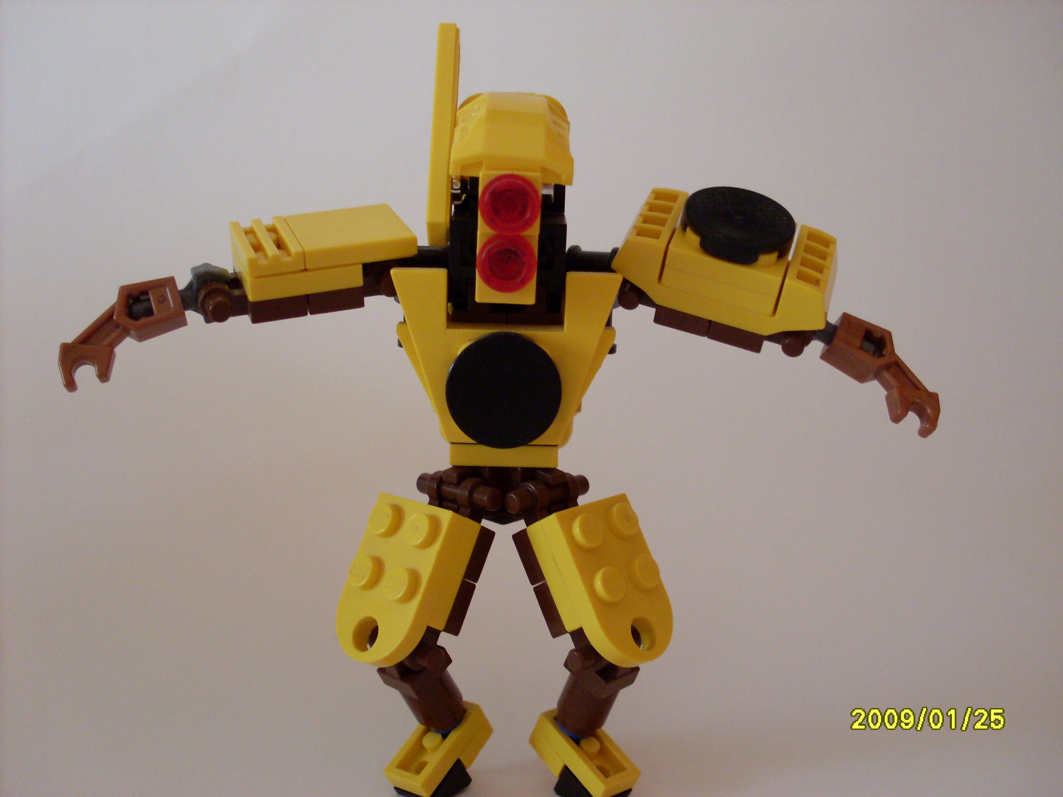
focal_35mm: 38
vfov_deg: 37.7
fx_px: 1167
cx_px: 532
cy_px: 398
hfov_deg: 49.0
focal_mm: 6.3
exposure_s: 1/45
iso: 200
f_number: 2.8
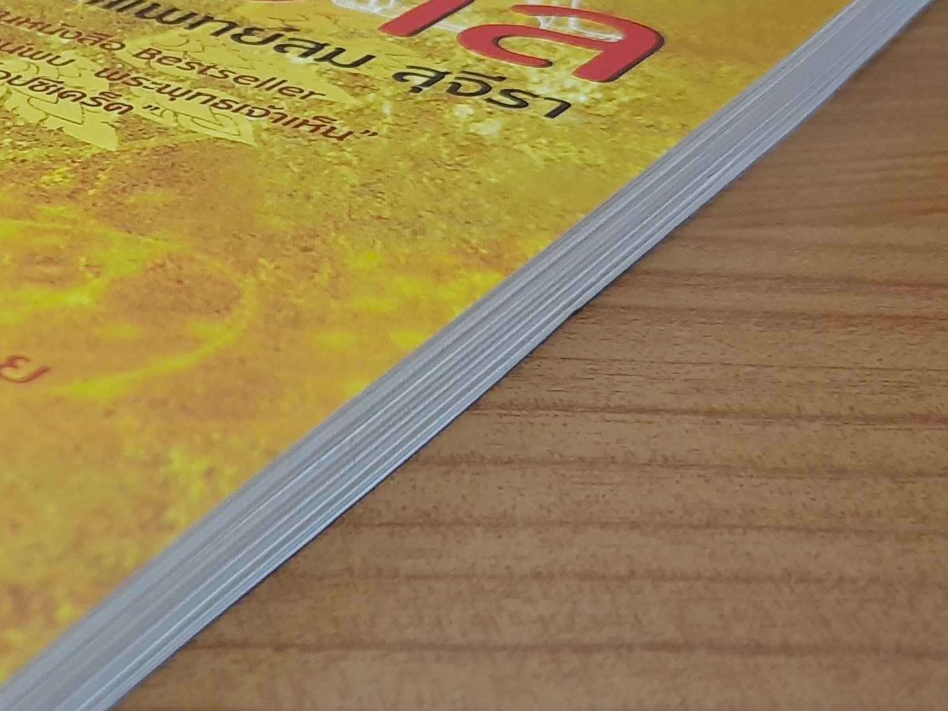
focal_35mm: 66
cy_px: 221
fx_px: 1807
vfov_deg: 22.1
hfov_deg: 26.9
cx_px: -106
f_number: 2
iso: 500
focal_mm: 4.6
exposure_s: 1/25
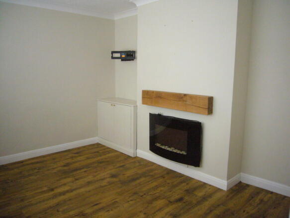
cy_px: 109
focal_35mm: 28
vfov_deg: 49.7
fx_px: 235
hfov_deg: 63.5
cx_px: 145
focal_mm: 4.6
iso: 320
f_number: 2.8
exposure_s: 1/30
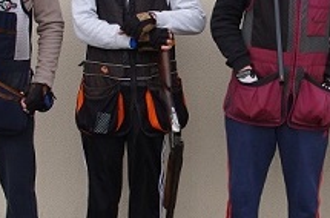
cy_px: 11
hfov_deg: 26.4
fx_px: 695
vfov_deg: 17.5
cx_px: 250
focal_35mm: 76
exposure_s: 1/250
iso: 400
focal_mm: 23.13
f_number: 6.3
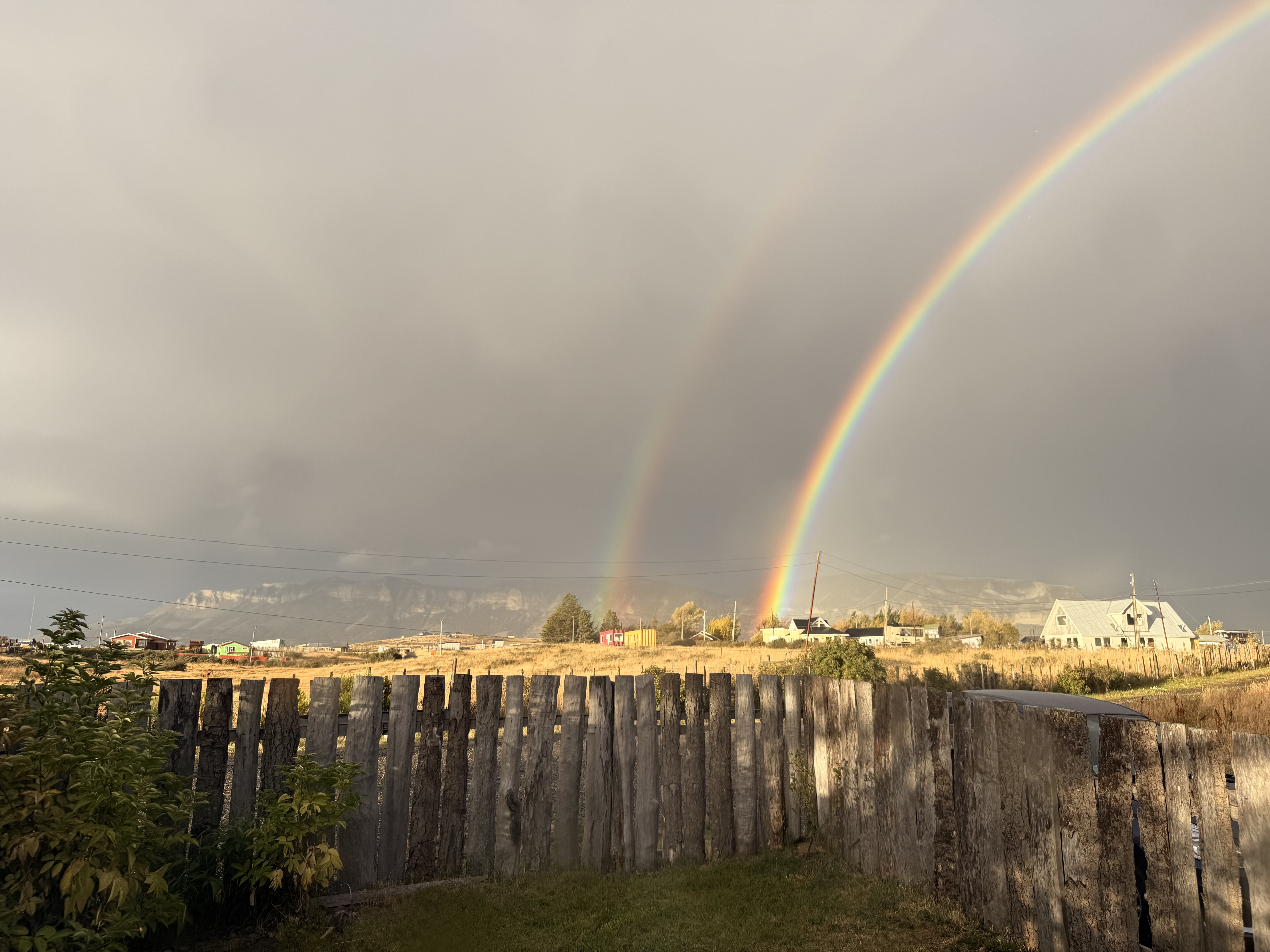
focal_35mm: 24
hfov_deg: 71.6
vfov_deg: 56.8
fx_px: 881
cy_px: 476
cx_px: 635
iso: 80
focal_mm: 6.76
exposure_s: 1/898
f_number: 1.78
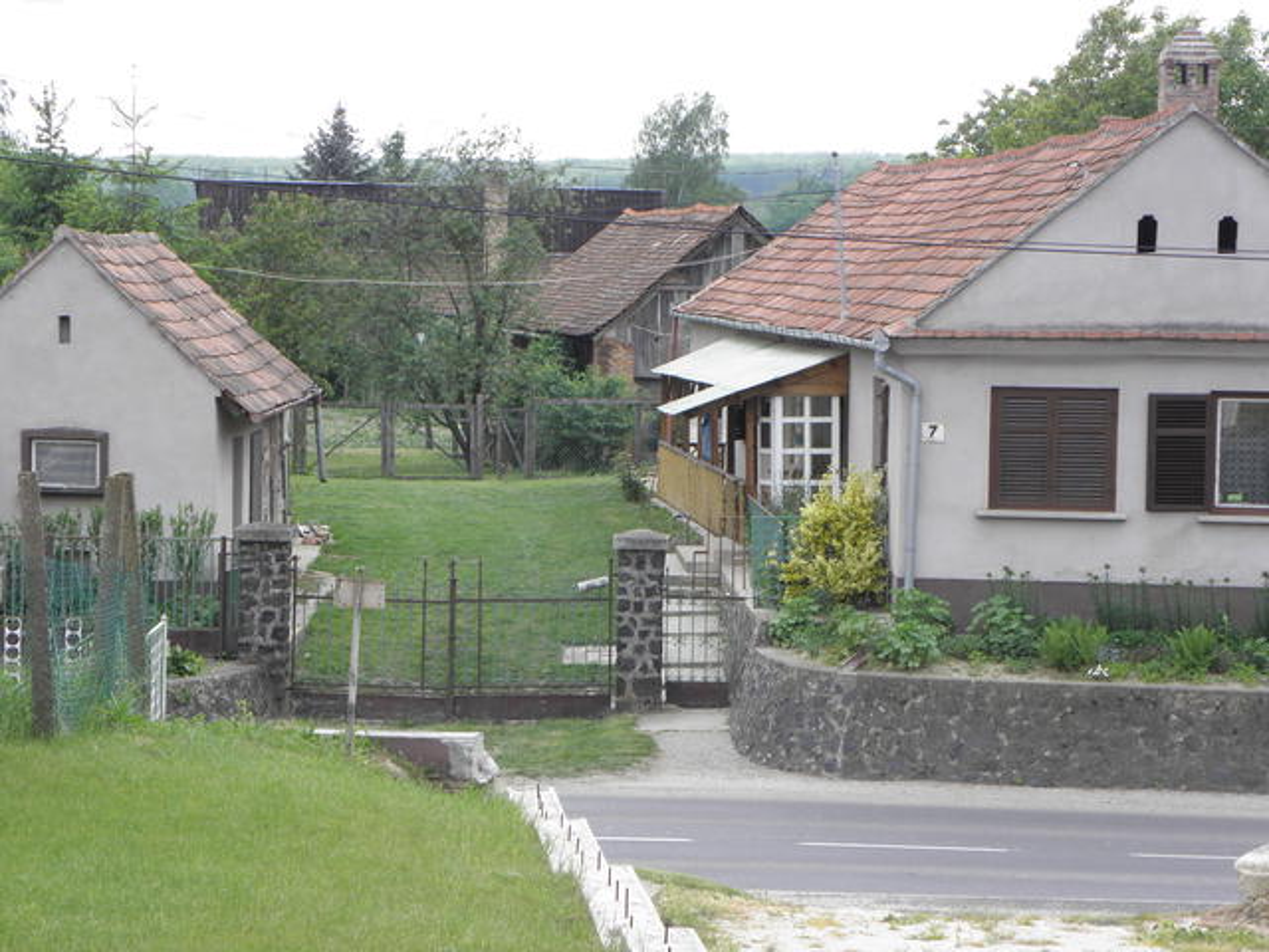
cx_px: 634
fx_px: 4252
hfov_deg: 17.0
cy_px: 476
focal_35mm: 116
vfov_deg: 12.8
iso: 80
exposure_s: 1/160
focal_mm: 20.76
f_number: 4.3
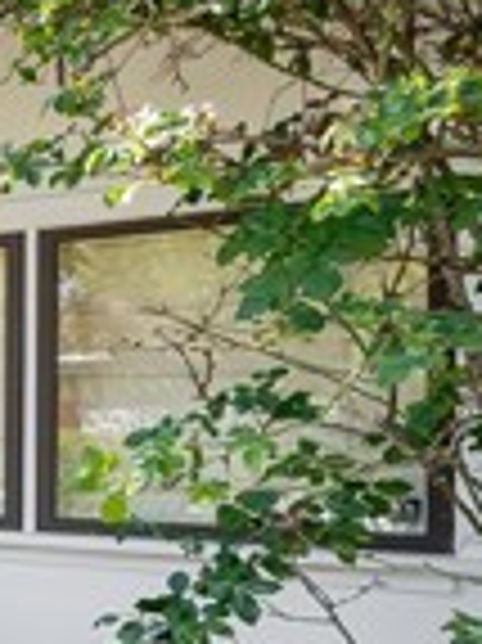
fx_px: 1041
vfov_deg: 33.9
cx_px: -919
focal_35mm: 56
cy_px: 462
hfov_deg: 11.9
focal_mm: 13
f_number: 8
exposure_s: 1/40
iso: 50
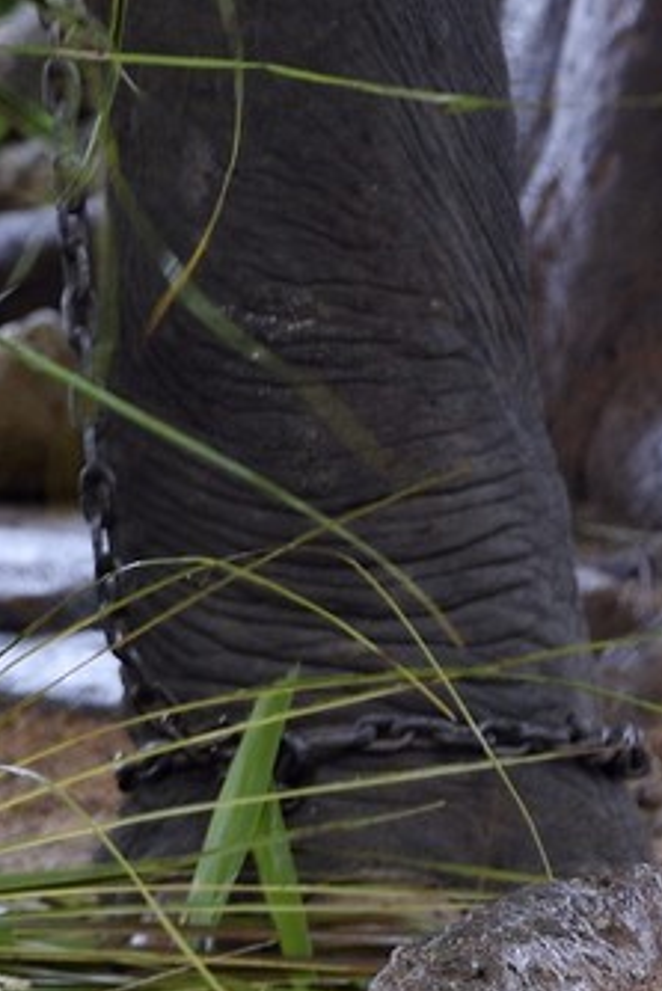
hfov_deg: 1.6
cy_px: -1071
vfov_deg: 2.3
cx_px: -463
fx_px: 24384
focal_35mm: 885
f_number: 4
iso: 400
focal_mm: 185
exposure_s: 1/250
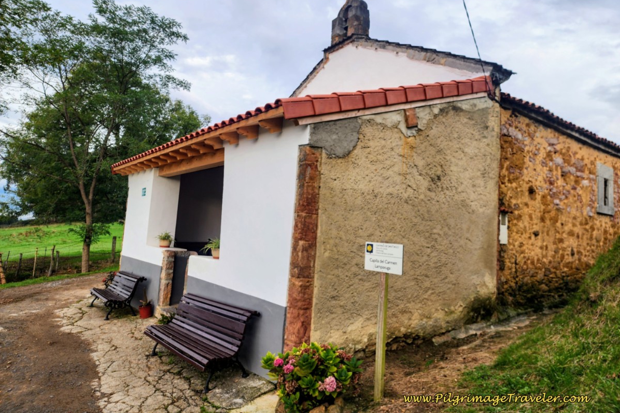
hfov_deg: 73.8
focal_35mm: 24
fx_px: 413
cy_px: 184
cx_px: 310
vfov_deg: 53.0
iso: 12
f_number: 1.8
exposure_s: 1/238
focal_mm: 6.4
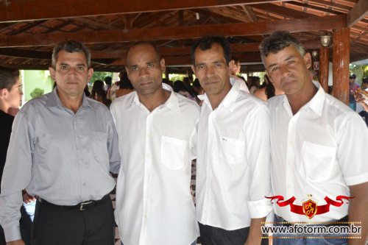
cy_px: 122
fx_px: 429
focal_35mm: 42
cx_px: 184
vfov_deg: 31.9
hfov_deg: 46.4
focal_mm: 28
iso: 280
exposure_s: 1/125
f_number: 4
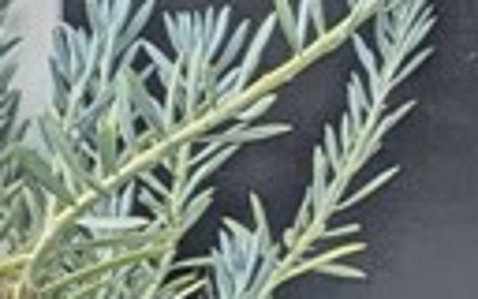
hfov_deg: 10.2
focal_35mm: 110
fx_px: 1433
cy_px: -135
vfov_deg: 11.5
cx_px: 1582
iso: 45
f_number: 2.2
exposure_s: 1/589
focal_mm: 1.95
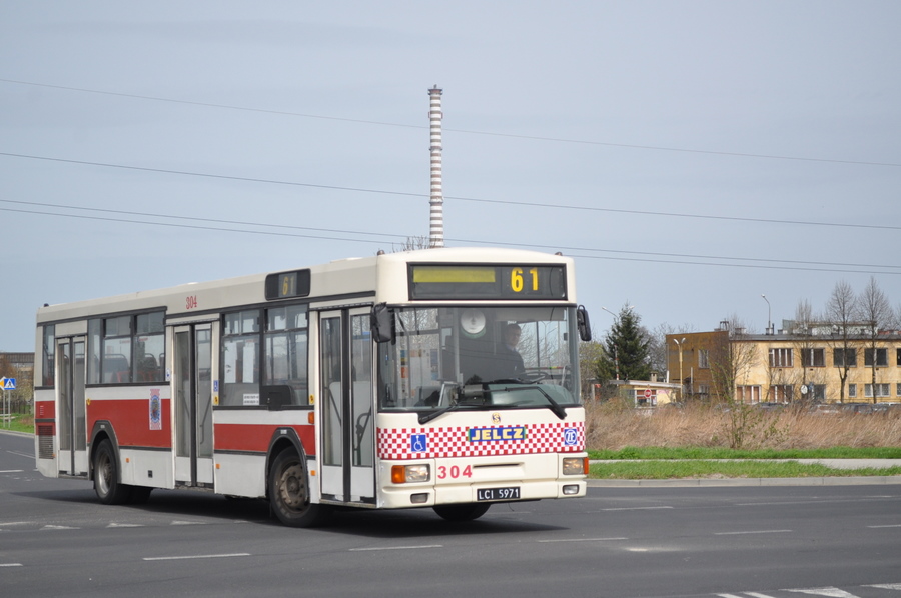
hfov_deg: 27.0
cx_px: 450
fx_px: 1875
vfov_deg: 18.1
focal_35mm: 75
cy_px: 299
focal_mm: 50
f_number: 7.1
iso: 400
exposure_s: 1/1600
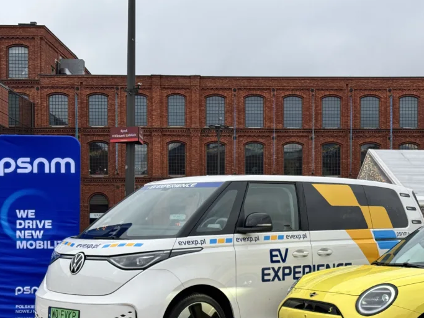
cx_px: 267
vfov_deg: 20.3
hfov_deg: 26.9
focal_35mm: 72
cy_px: 227
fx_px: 882
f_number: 1.78
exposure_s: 1/672
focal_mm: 6.76
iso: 64
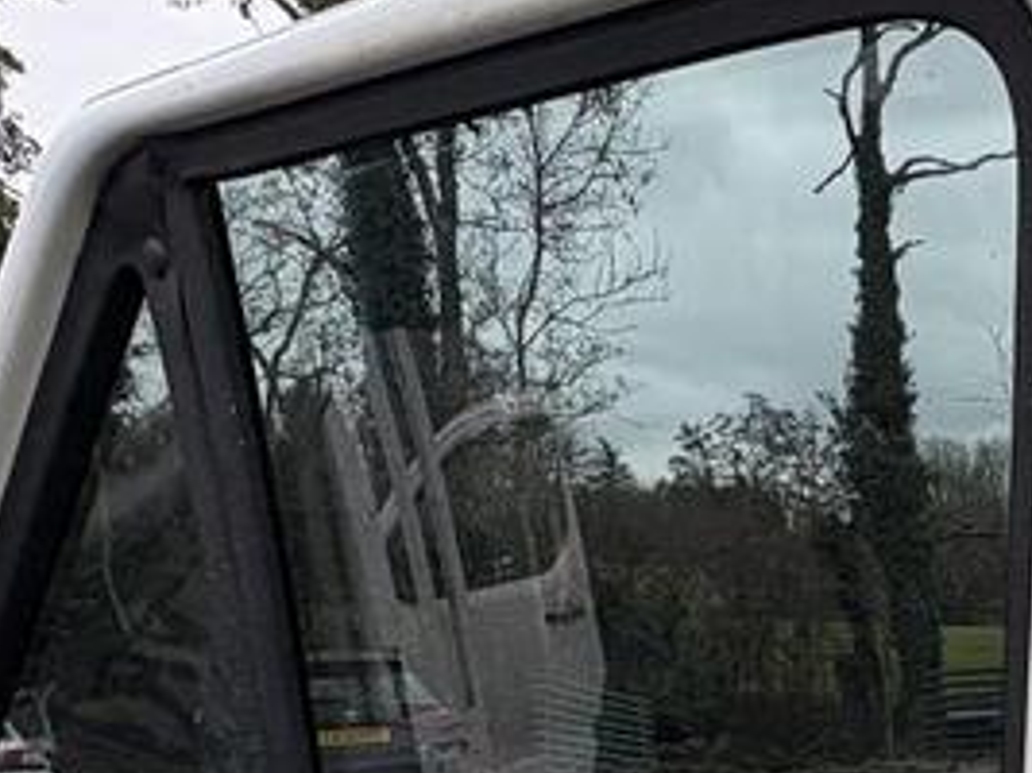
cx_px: 947
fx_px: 1401
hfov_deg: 37.5
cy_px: 1094
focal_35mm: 47
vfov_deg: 25.1
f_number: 2.2
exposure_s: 1/301
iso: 40
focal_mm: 2.22
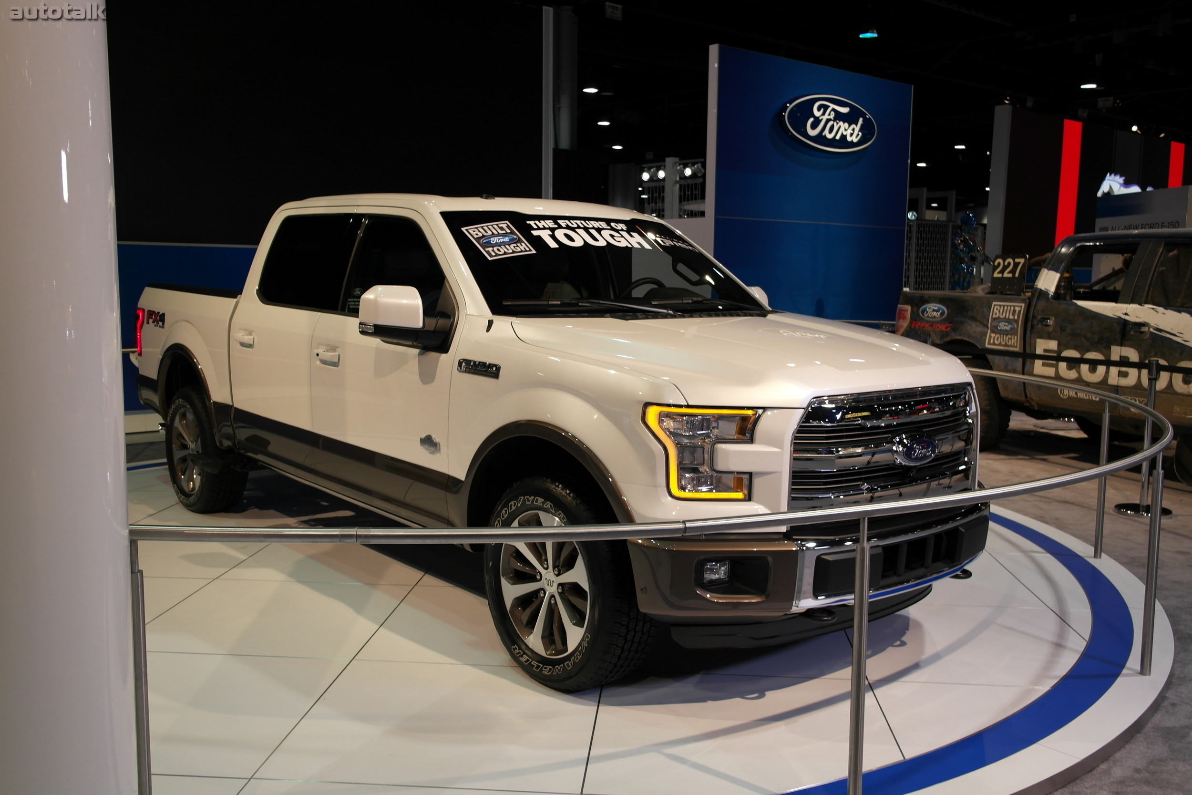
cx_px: 596
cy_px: 398
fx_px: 993
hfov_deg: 61.9
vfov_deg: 43.6
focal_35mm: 30
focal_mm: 20
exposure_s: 1/80
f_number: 3.5
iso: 200
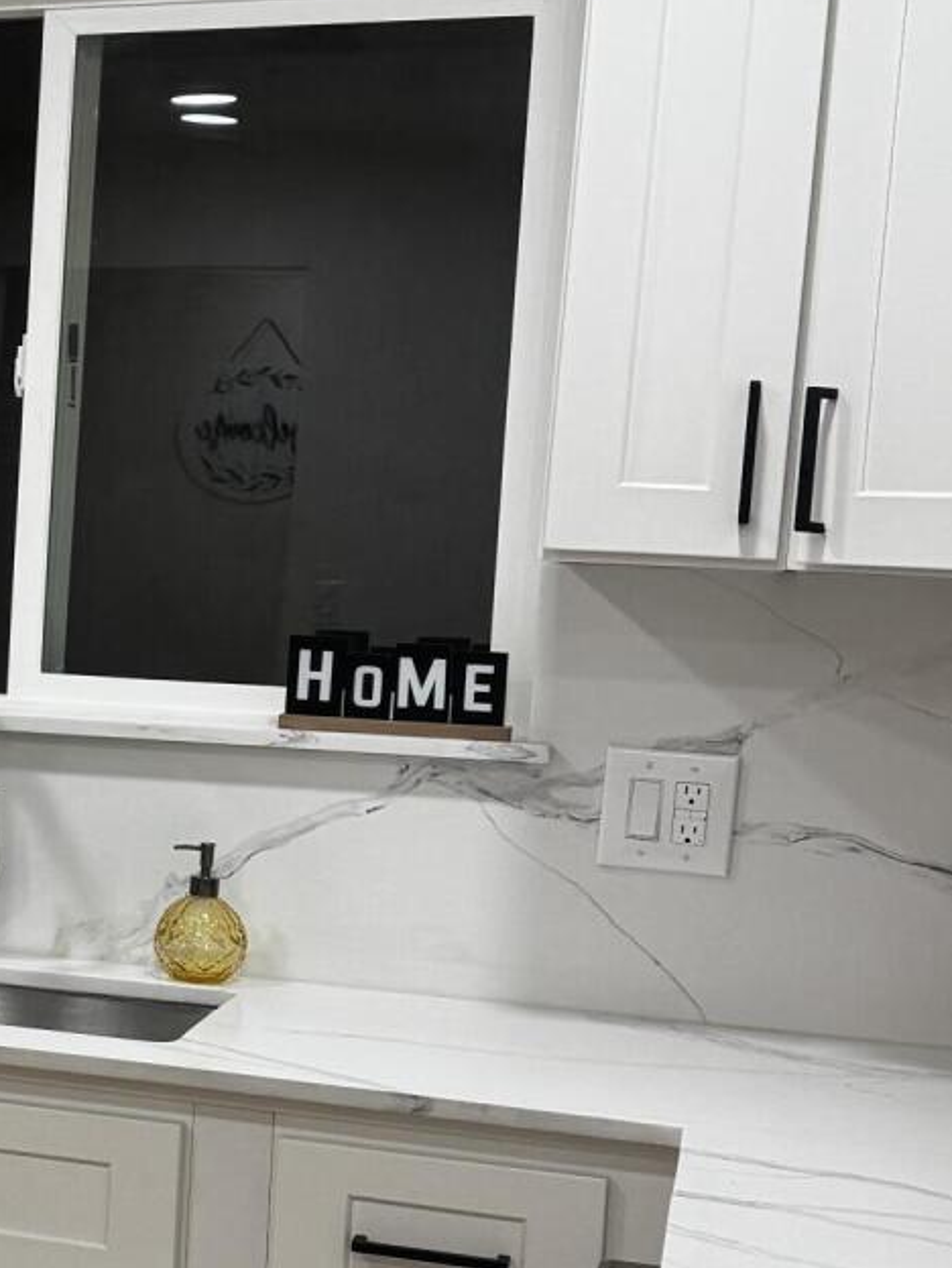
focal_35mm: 77
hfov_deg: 17.4
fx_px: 2821
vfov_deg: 25.2
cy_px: 798
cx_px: -437
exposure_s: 1/120
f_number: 1.78
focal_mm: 6.76
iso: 125
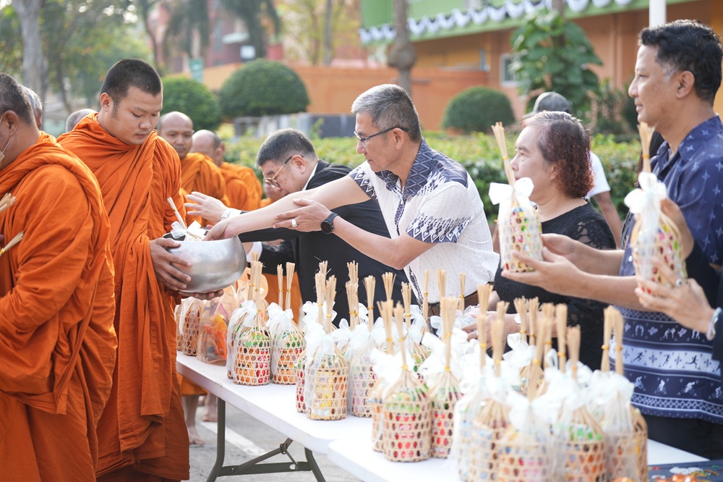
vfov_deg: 19.4
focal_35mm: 70
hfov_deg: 28.9
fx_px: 1405
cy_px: 241
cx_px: 362
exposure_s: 1/160
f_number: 2.8
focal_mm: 70
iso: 100
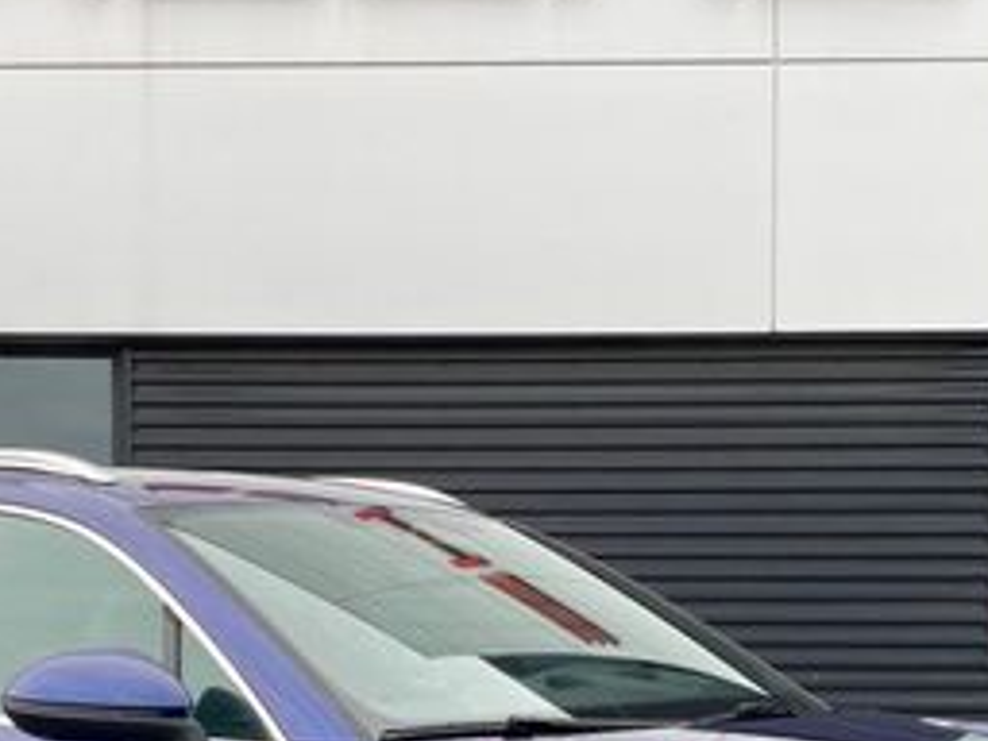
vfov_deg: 20.4
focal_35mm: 70
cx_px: 417
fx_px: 1998
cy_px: 718
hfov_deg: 27.7
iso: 25
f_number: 1.8
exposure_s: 1/121
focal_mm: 3.99
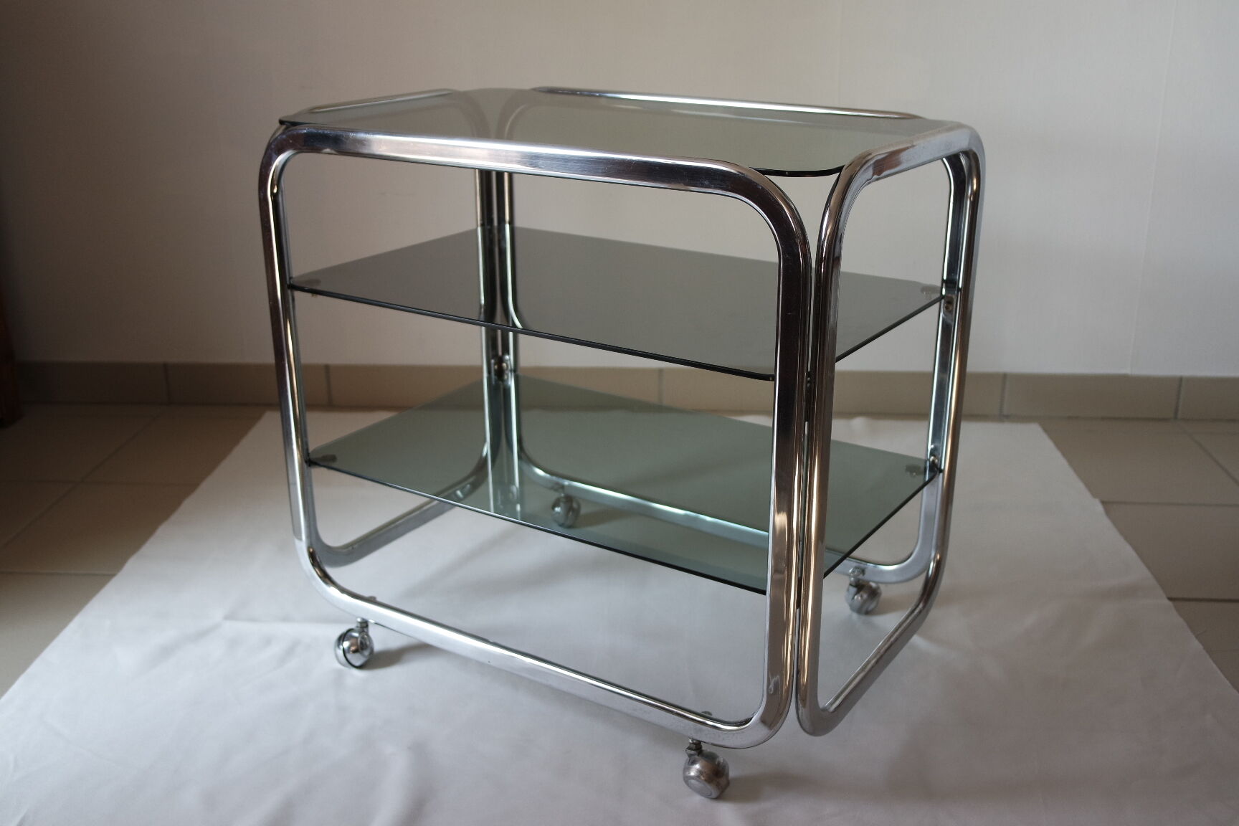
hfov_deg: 53.1
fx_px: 1239
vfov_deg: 36.9
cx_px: 620
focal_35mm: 36
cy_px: 413
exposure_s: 1/50
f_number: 4
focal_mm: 24
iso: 200
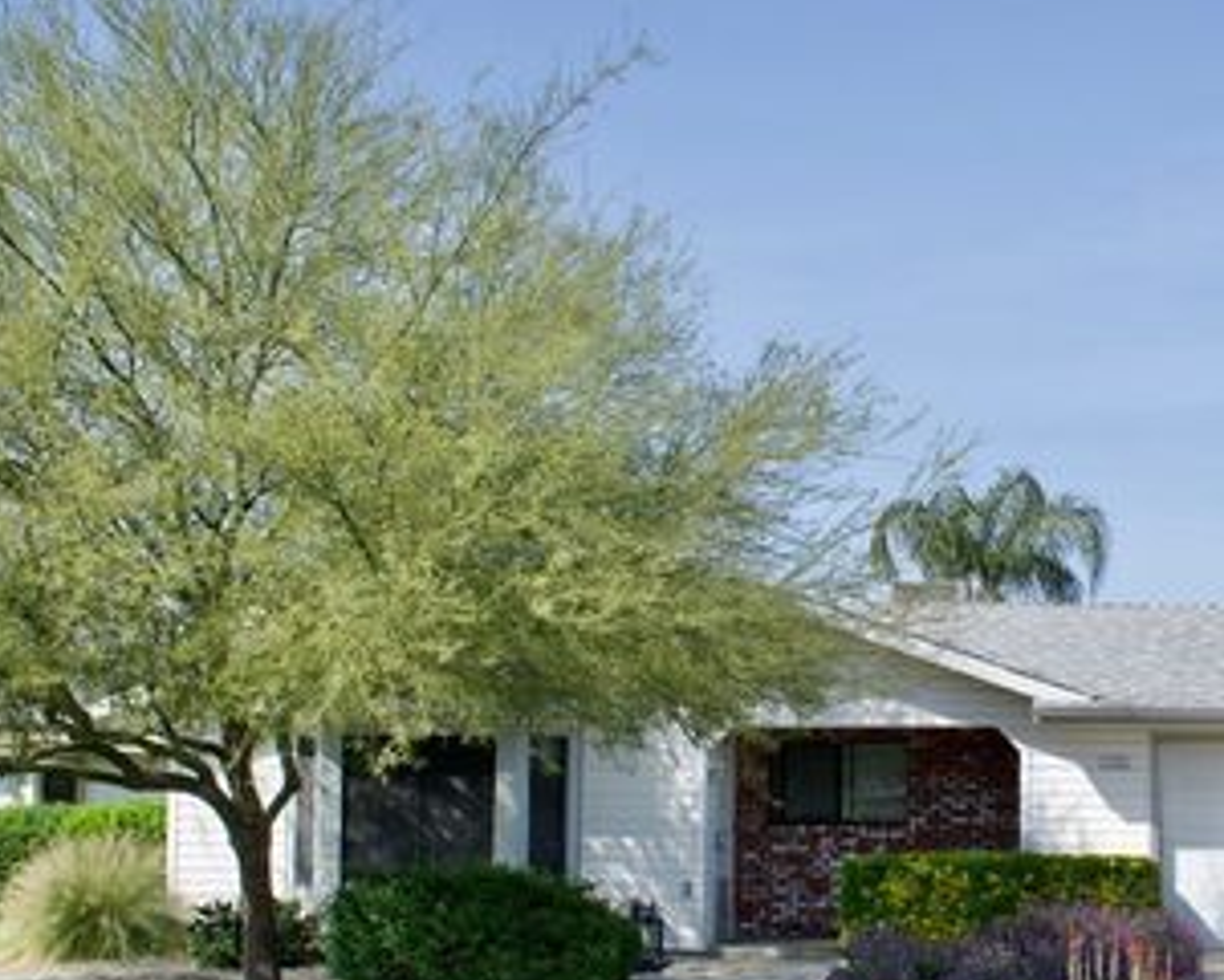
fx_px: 1949
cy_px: 608
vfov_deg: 28.1
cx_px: 911
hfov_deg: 34.2
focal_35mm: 54
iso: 200
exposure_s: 1/640
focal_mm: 23
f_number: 8
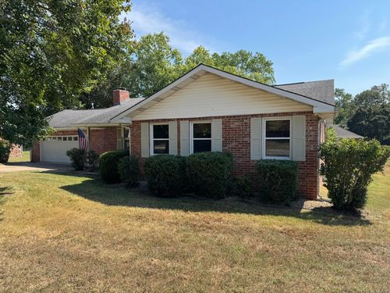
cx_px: 195
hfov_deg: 71.6
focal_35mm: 24
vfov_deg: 56.8
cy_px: 146
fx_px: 270
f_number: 1.78
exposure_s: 1/1980
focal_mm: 6.76
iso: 80
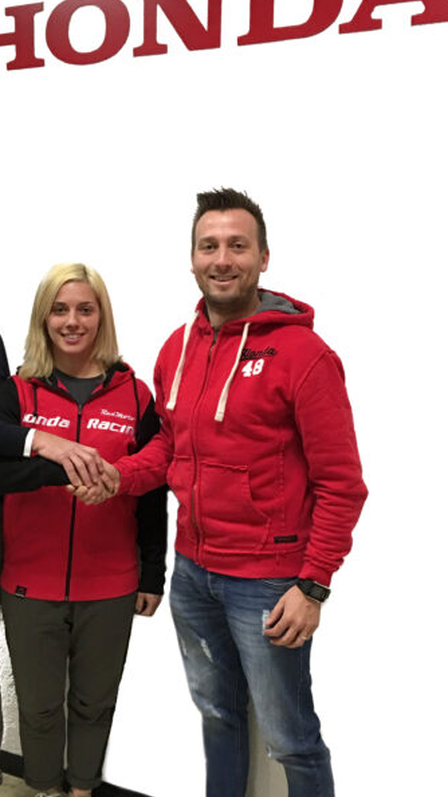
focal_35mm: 44
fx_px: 929
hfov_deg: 27.1
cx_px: 185
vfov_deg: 46.3
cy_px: 439
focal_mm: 4.15
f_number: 2.2
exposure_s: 1/17
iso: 80
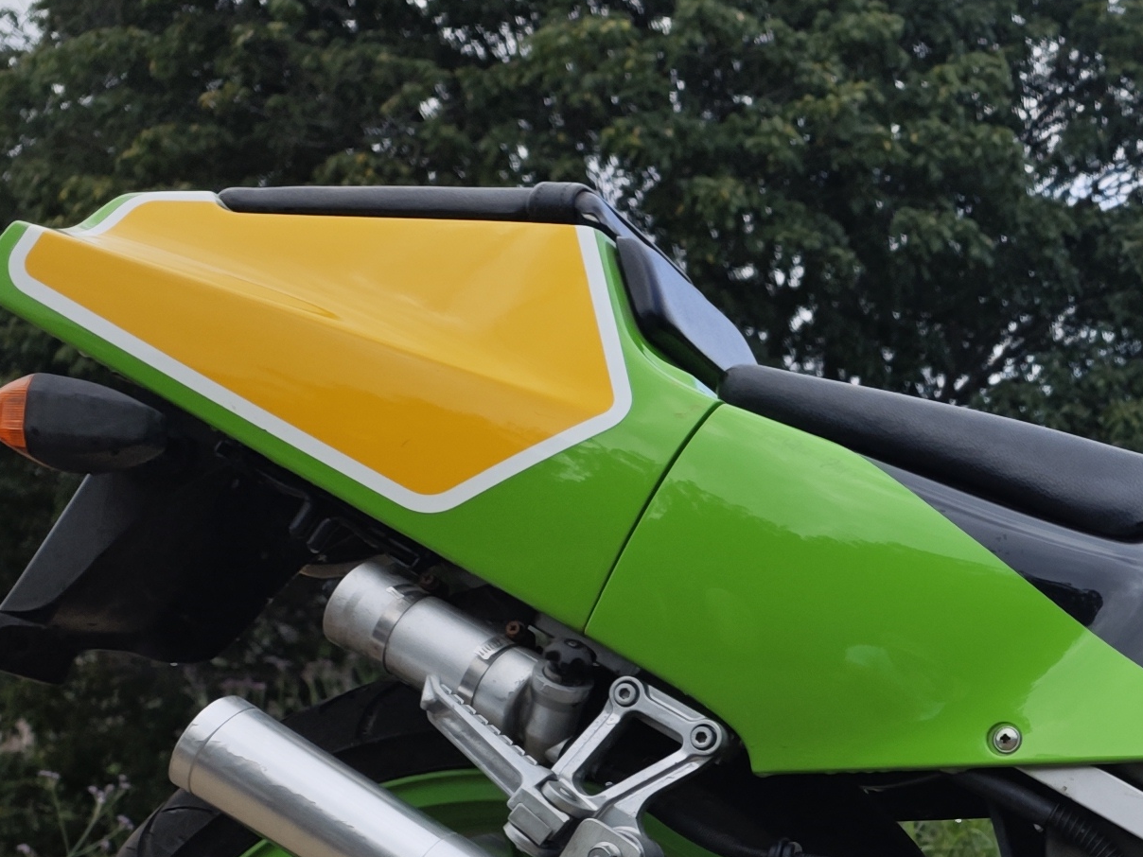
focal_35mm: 78
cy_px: 890
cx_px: 1641
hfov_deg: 21.6
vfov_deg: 18.3
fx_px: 2576
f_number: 1.42
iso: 50
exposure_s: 1/1139
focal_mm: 6.68
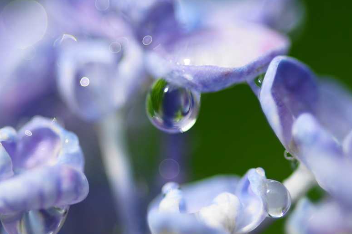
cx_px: 181
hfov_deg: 10.3
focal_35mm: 199
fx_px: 1944
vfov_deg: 6.9
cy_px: 103
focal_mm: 100
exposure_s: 1/500
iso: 100
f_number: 2.8
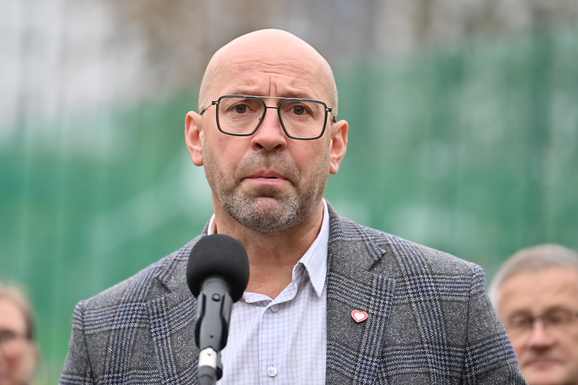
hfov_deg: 13.7
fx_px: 2408
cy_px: 192
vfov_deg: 9.1
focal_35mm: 150
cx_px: 289
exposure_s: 1/640
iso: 360
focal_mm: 150
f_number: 2.8
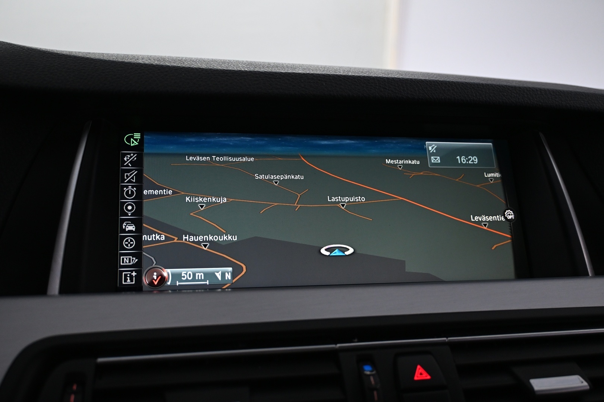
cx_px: 302
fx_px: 604
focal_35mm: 36
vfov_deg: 36.9
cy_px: 201
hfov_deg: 53.1
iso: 1000
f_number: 4.2
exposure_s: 1/60
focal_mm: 24
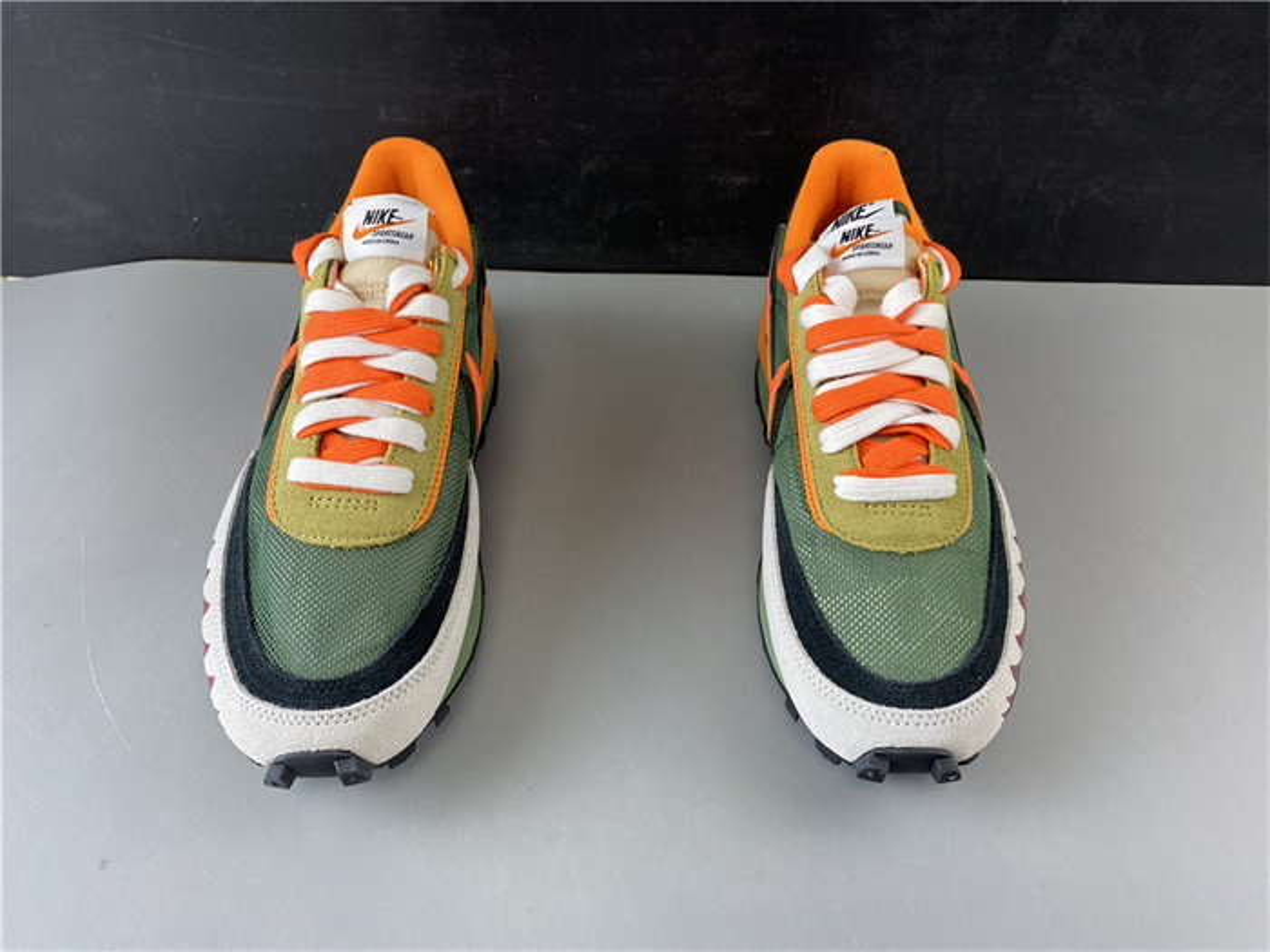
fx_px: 954
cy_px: 476
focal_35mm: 26
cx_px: 635
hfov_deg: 67.3
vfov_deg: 53.1
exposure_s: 1/100
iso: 125
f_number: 1.8
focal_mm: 4.25
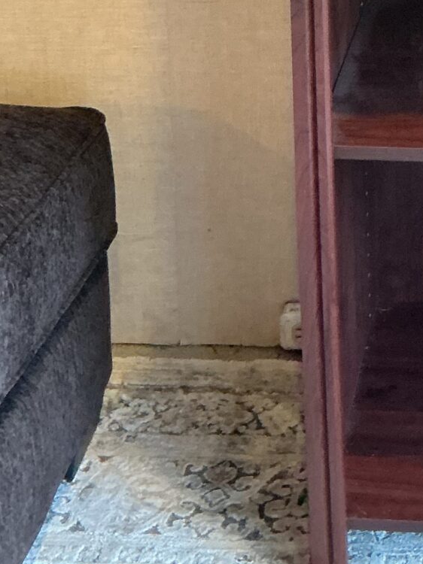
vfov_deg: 17.7
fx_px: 1614
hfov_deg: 14.2
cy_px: -295
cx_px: 577
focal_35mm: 99
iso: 250
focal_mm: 3
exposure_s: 1/30
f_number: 1.8
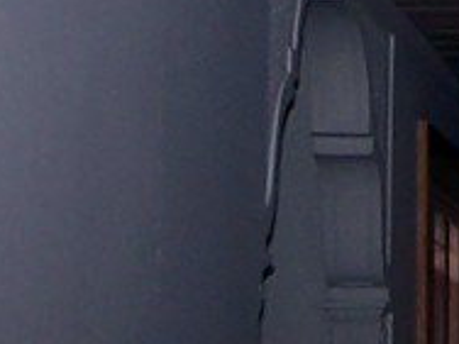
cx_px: 747
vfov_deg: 5.8
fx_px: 3222
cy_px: -627
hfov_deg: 7.9
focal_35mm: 243
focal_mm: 6.3
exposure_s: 1/60
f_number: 2.8
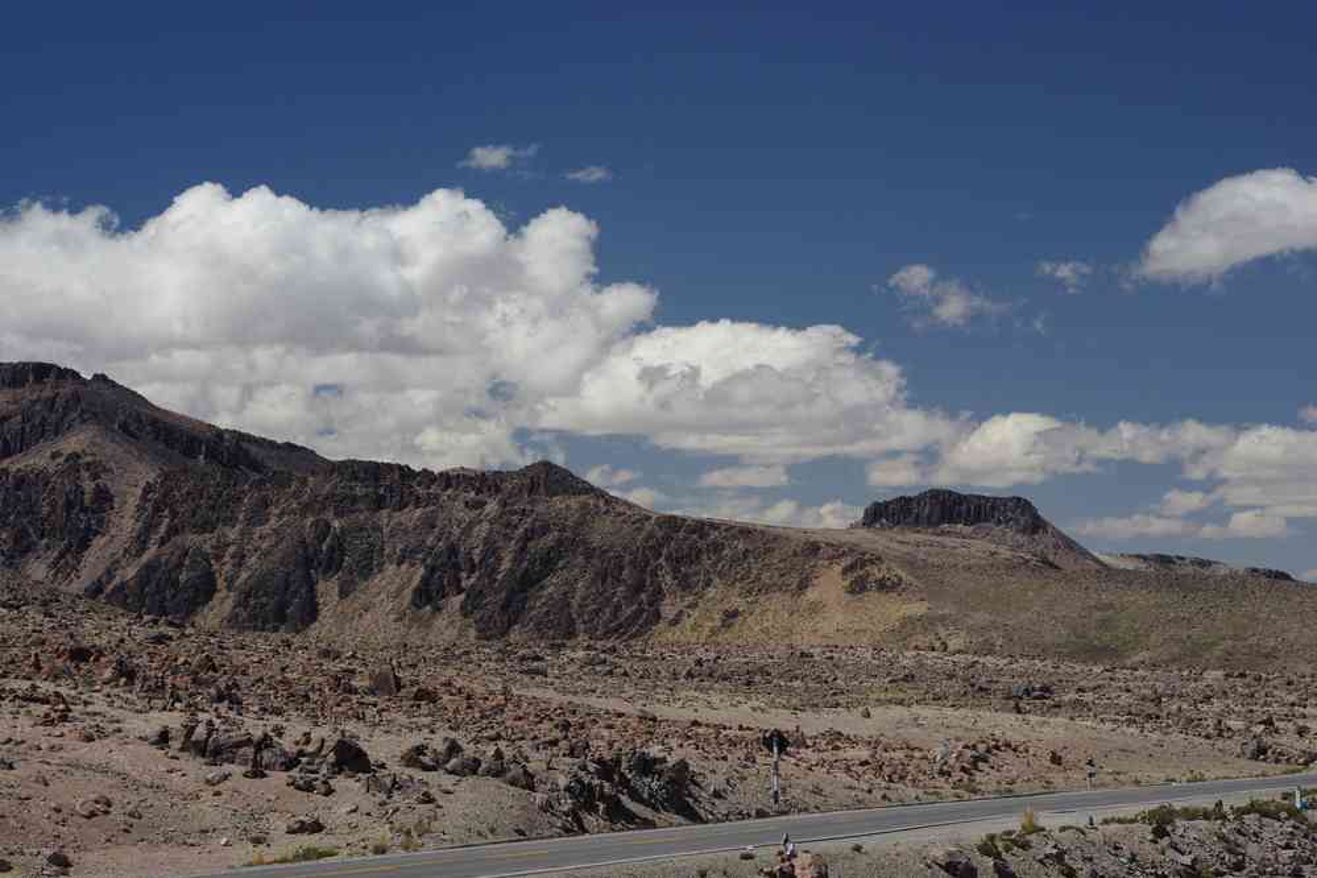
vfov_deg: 11.7
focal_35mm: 117
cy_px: 439
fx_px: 4280
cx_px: 658
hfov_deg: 17.5
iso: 200
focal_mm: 77.5
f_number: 11
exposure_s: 1/200
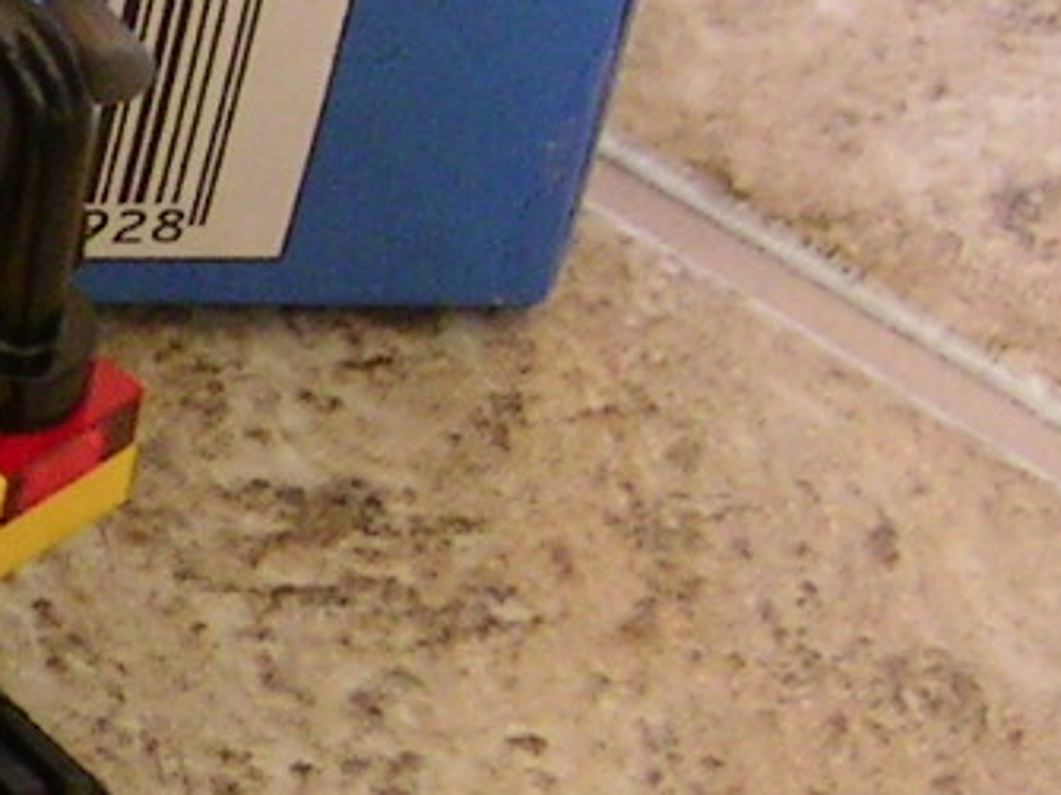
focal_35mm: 172
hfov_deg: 10.6
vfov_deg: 8.6
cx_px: -1007
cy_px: 421
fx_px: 5270
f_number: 2.8
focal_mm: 5.6
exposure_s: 1/42.2
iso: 100
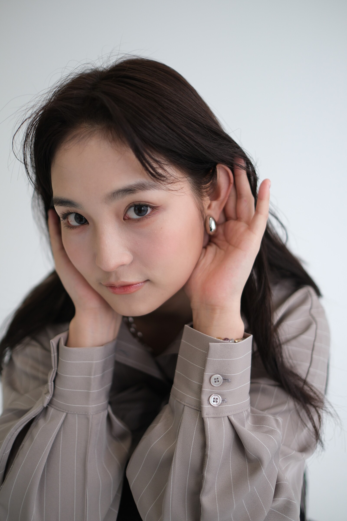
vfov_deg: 54.4
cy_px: 260
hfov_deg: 37.9
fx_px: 506
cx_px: 174
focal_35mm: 35
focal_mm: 23
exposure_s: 1/500
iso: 320
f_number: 1.4
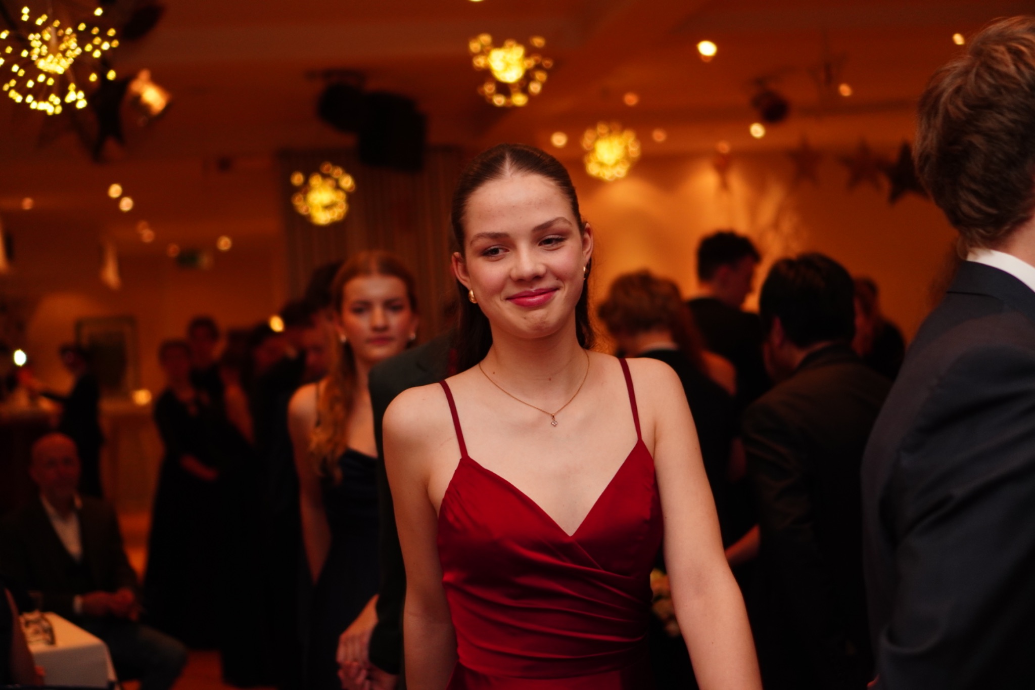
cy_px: 345
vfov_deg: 25.7
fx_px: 1509
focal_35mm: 52
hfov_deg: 37.9
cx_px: 518
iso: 640
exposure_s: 1/160
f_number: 1.8
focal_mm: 35
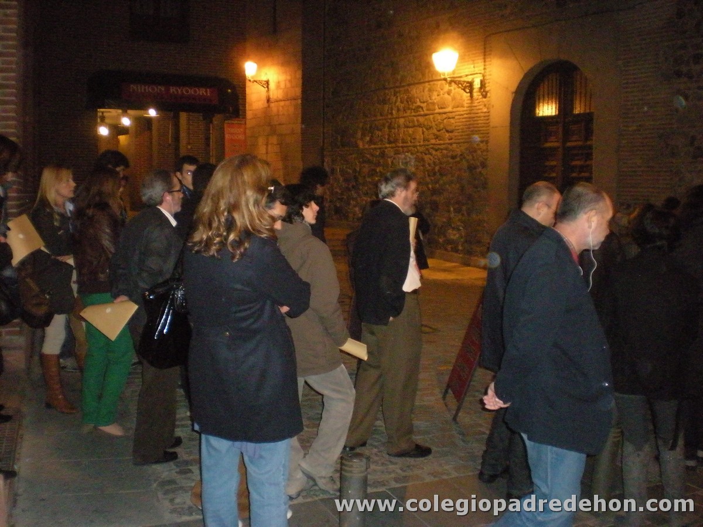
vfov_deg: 37.7
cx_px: 352
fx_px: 772
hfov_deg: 49.0
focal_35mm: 38
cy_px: 264
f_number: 3.1
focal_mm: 6.3
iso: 800
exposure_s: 1/60
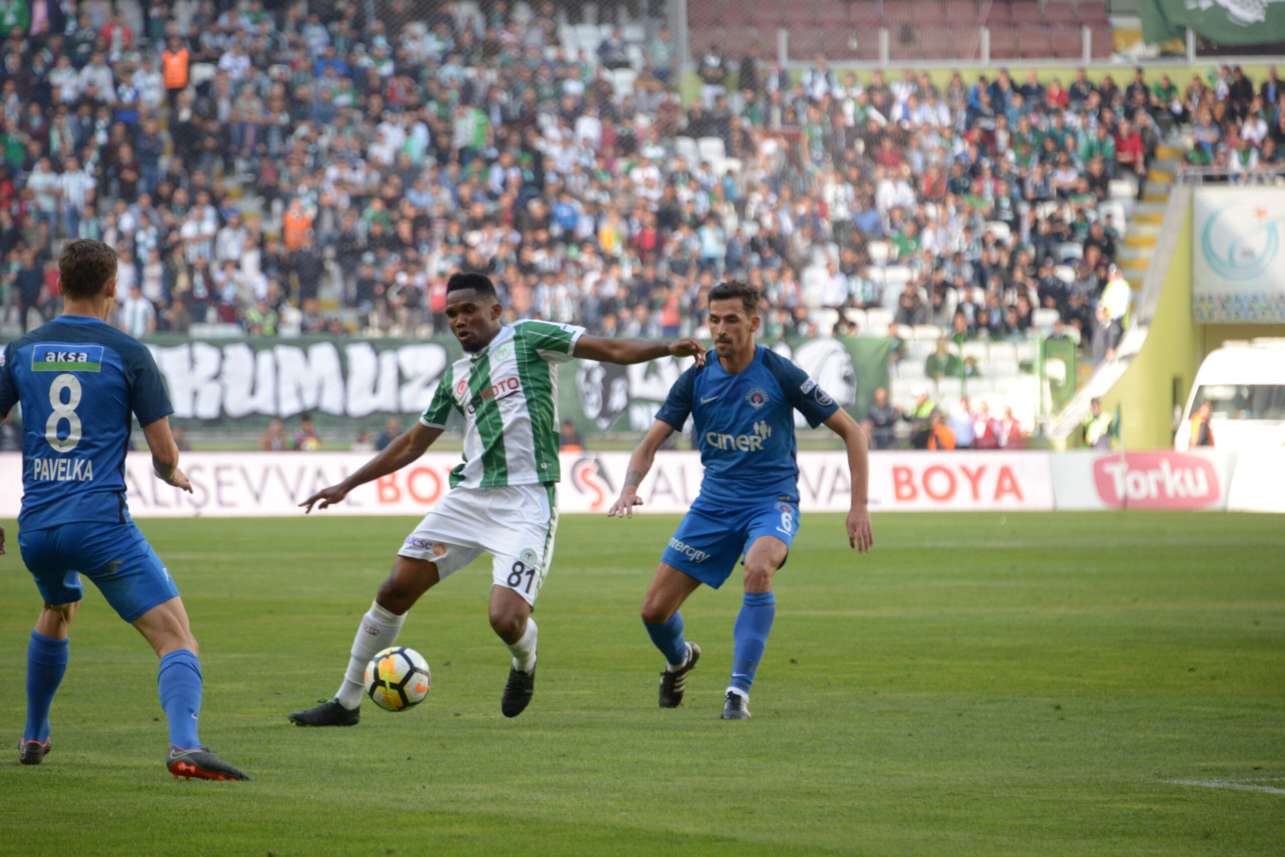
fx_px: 8923
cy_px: 428
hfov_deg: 8.2
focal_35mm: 250
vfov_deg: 5.5
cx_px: 642
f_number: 5.6
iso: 2200
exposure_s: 1/1250
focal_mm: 250
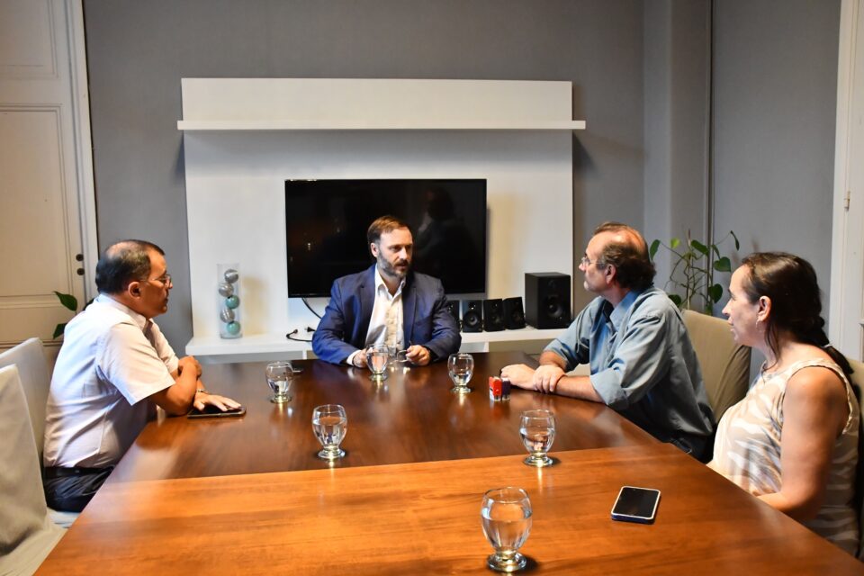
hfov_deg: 57.2
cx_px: 432
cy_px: 288
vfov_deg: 40.0
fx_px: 792
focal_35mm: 33
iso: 4000
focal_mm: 22
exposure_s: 1/100
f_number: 5
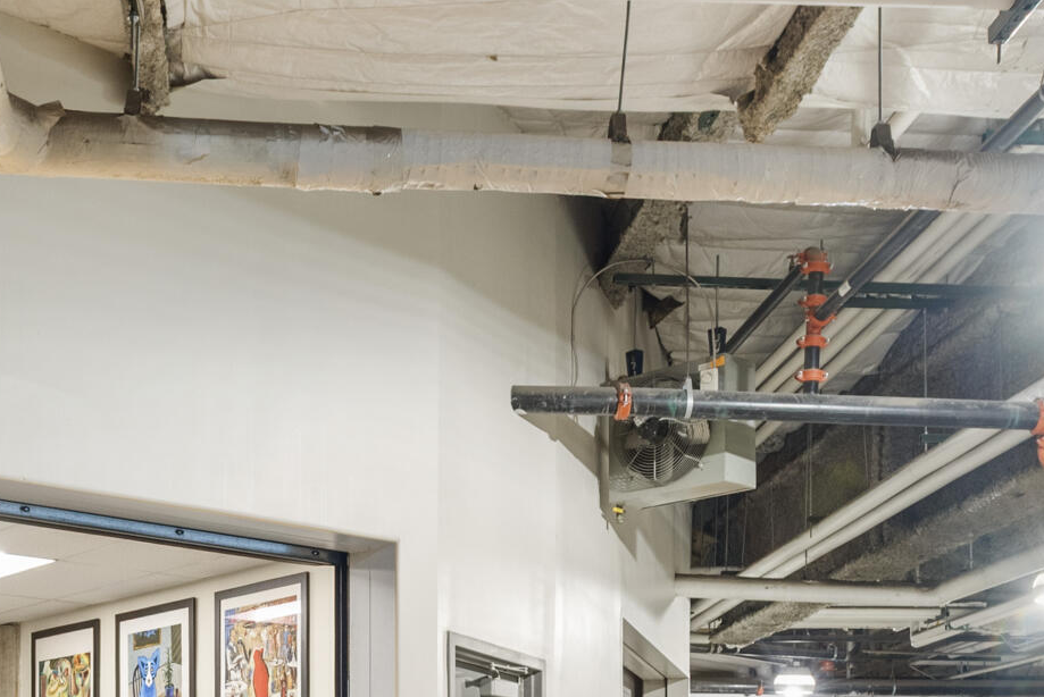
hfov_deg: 32.1
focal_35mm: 62
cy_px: 863
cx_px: 342
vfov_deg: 20.4
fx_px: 1799
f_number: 7.1
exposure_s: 1/2.5
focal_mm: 19
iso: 640
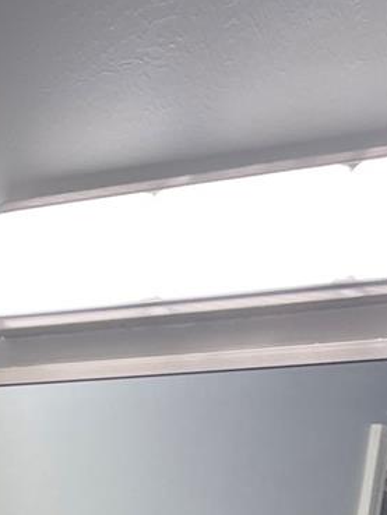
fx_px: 1549
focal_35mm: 104
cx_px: -39
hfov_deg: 13.9
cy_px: 1045
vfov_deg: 15.1
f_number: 1.6
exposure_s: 1/120
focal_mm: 5.1
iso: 80
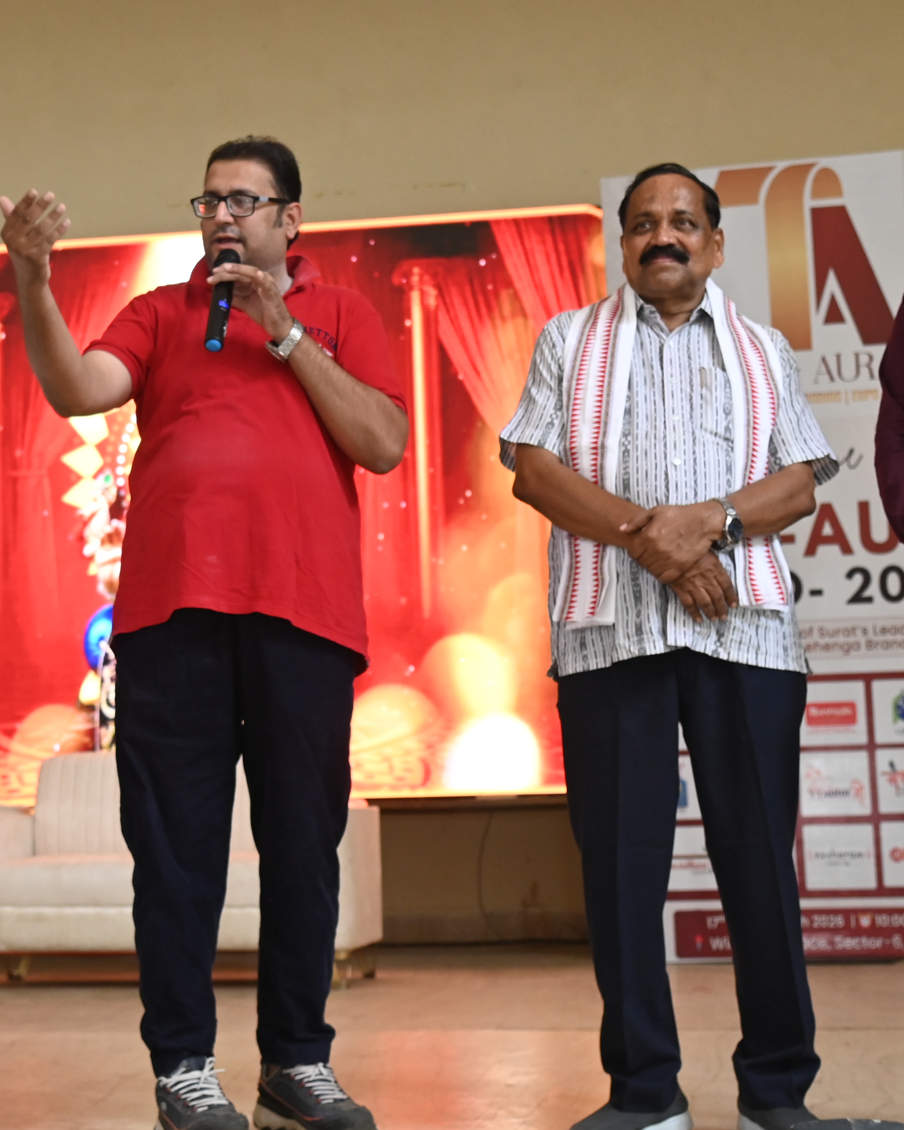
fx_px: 2274
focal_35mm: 68
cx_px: 245
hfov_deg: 22.3
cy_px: 482
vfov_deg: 27.9
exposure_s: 1/200
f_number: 4
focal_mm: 32
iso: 1250
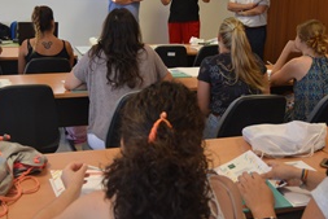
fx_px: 438
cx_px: 137
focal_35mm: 48
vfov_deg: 27.8
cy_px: 62
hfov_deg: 41.0
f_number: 3.5
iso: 400
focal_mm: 18
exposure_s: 1/60
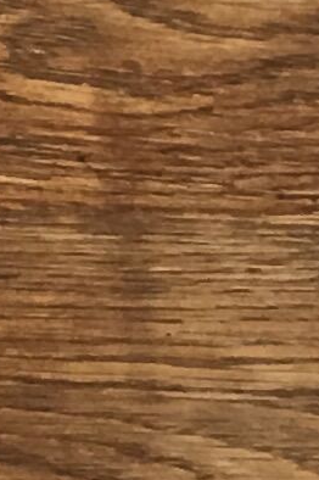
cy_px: 258
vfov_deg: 6.7
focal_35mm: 309
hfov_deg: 4.3
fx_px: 4114
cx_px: -481
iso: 40
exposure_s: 1/17
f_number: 2.2
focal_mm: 4.15
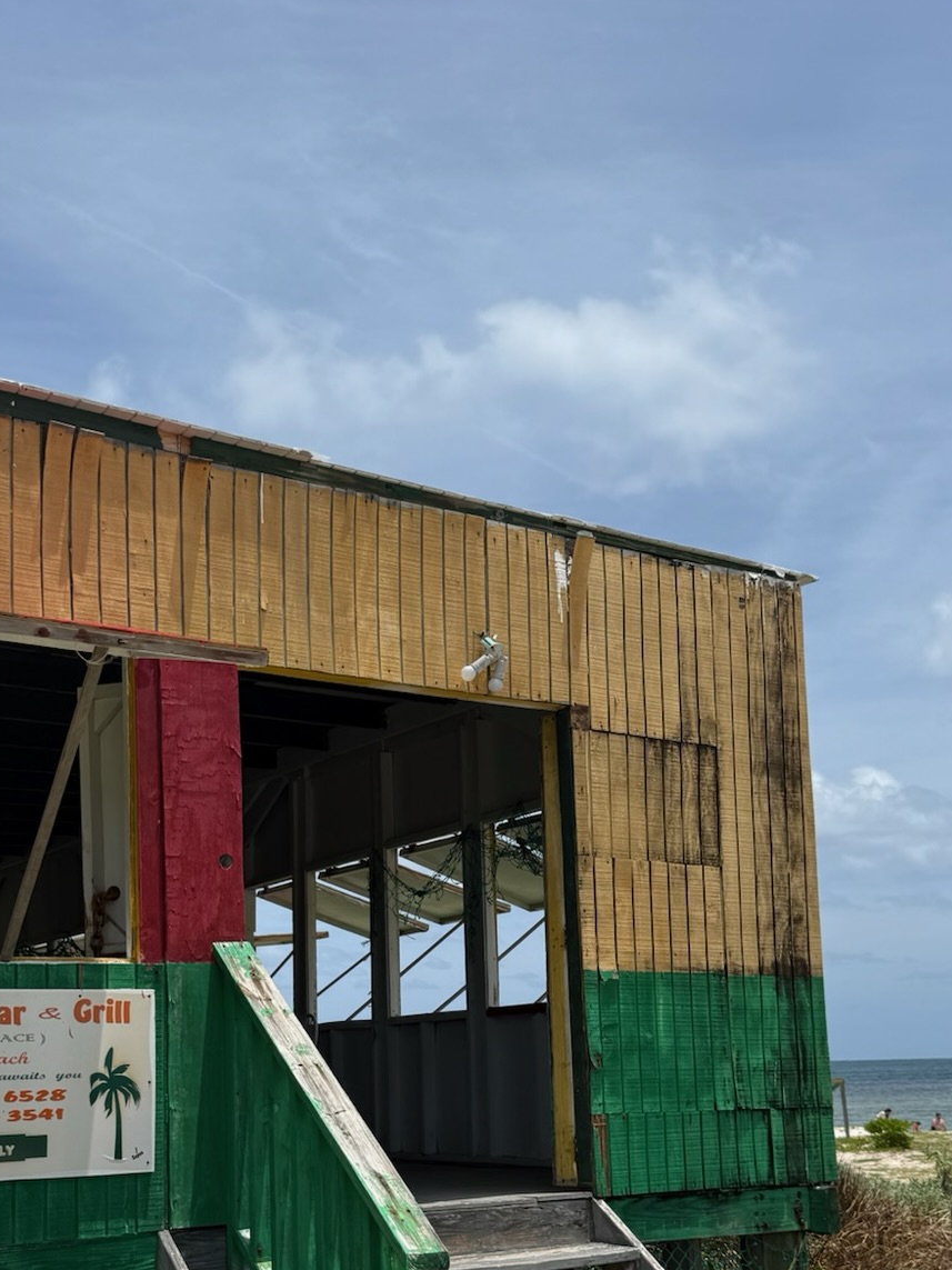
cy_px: 888
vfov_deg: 43.9
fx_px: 1540
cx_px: 451
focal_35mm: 42
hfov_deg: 34.3
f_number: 1.78
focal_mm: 6.76
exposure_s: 1/8130
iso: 80
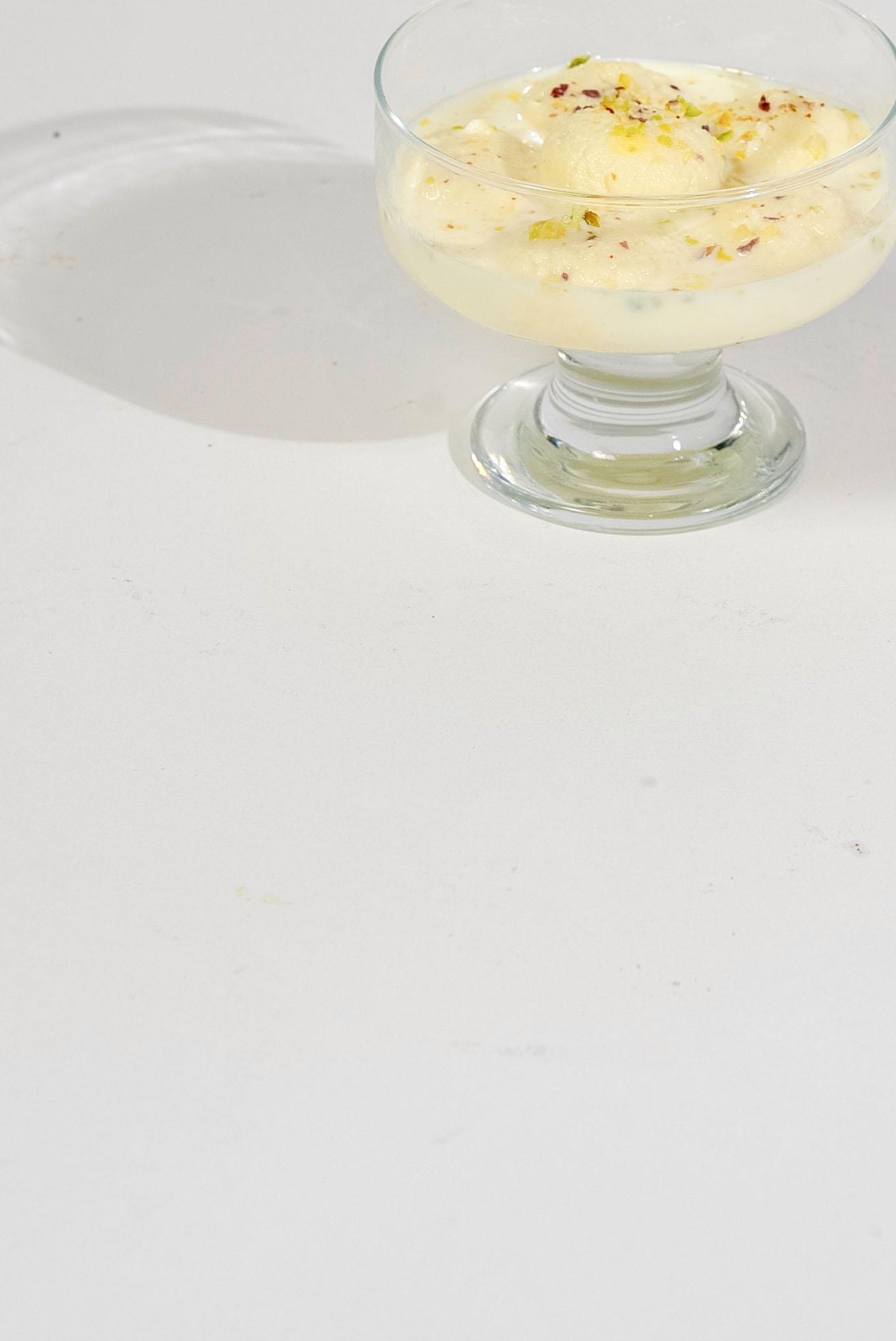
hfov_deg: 9.1
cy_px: 186
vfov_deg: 13.5
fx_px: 5630
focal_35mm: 151
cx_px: 650
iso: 640
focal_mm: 70
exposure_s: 1/100
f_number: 8
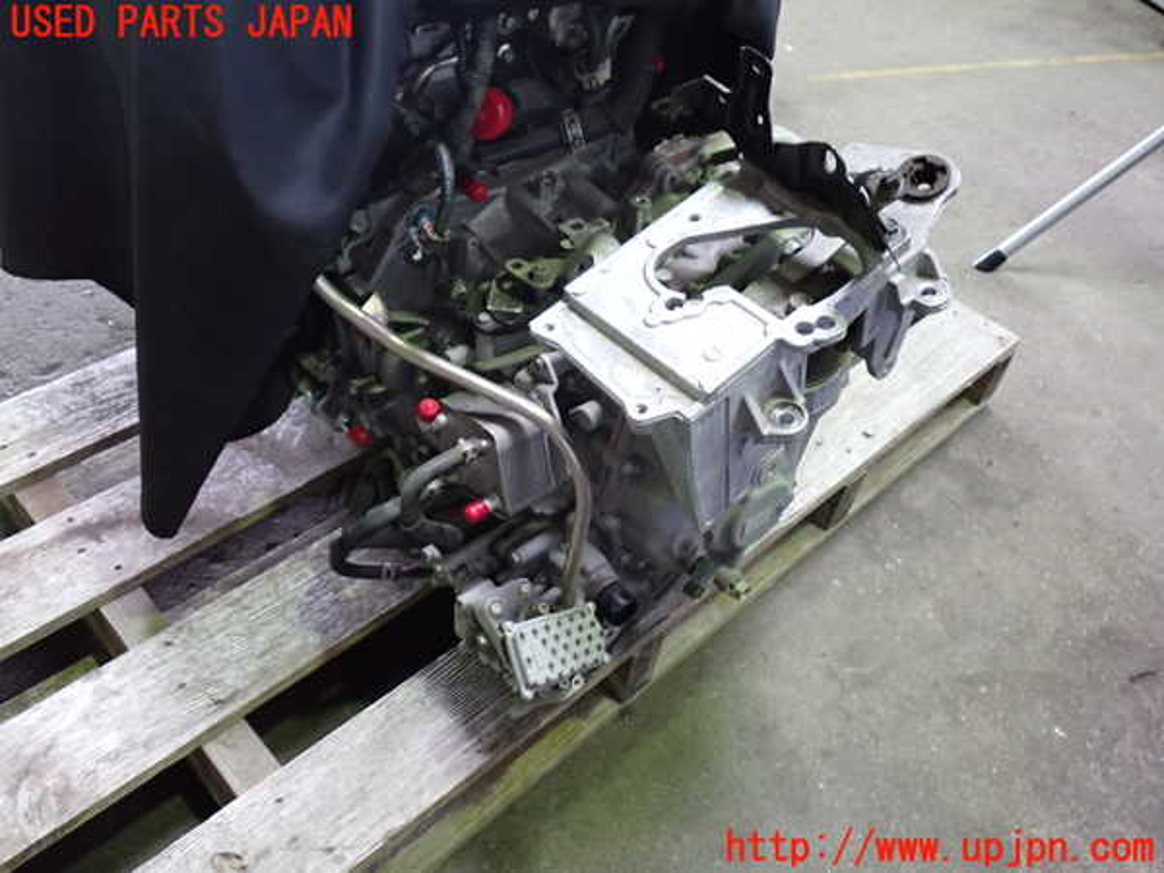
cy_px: 436
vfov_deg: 44.2
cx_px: 582
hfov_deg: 56.8
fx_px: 1076
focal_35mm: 32
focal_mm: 5.79
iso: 500
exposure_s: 1/30
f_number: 2.4
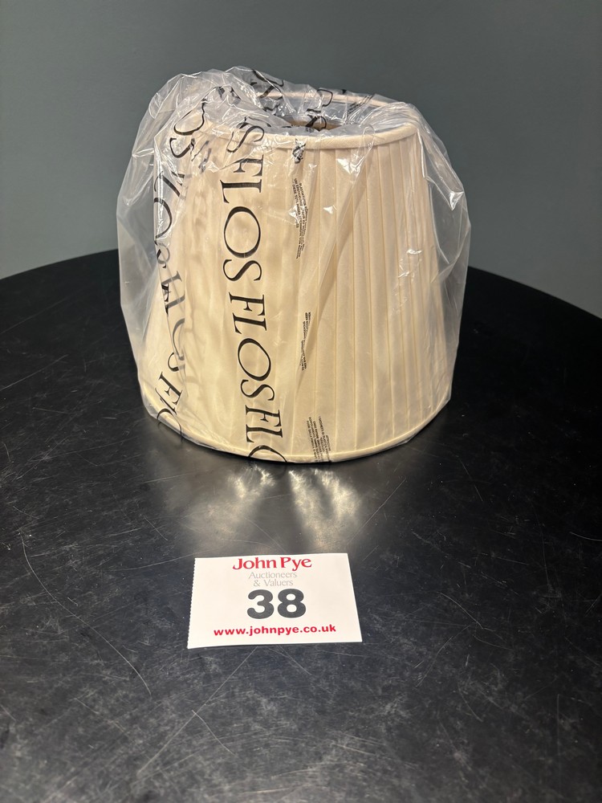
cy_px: 402
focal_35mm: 26
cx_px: 301
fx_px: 603
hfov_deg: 53.1
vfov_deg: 67.3
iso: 125
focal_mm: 5.96
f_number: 1.6
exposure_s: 1/100
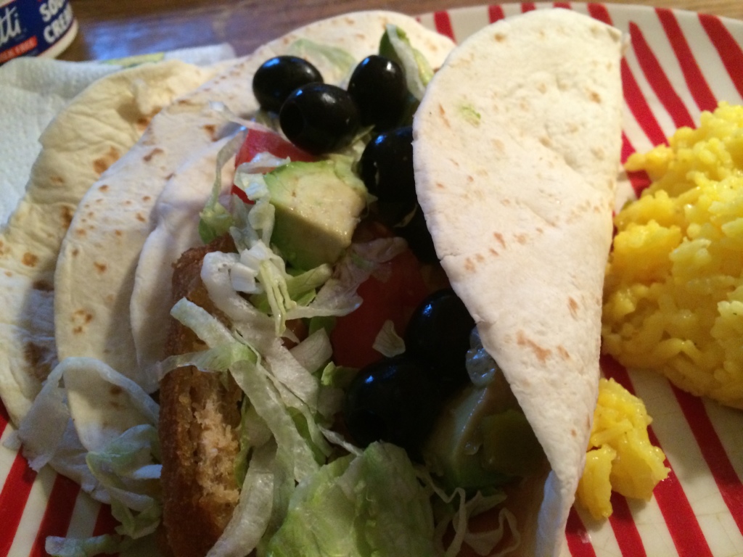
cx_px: 372
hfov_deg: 60.0
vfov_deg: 46.8
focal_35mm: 30
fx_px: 644
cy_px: 278
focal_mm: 4.12
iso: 320
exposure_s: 1/30
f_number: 2.2
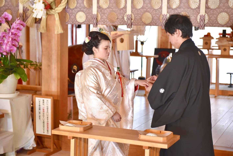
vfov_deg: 19.5
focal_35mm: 70
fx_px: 453
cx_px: 116
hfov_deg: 28.8
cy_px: 78
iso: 2000
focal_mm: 70
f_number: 4
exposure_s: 1/200
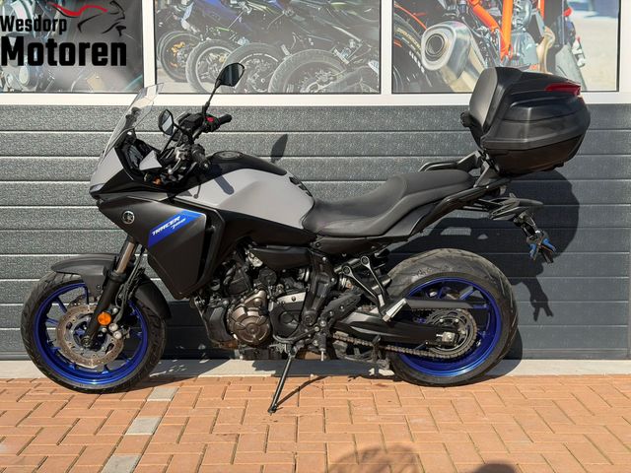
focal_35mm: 48
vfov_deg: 30.3
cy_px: 236
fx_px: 875
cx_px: 316
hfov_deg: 39.7
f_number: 1.78
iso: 100
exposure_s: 1/4587
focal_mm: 6.76
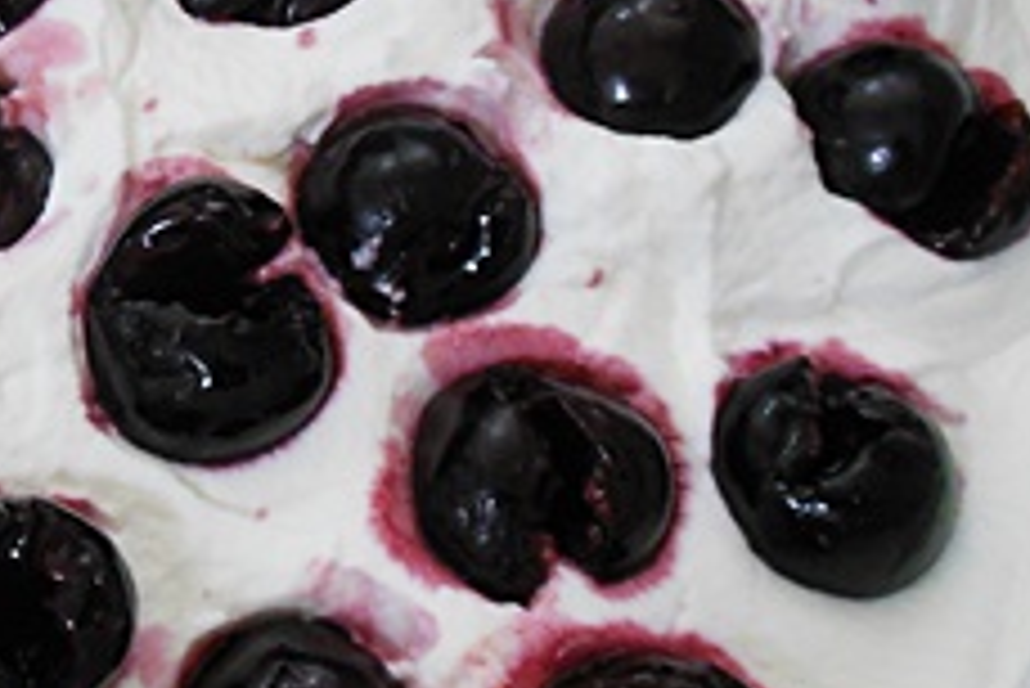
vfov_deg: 19.9
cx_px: 36
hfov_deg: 28.1
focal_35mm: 68
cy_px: 180
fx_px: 1947
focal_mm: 4.5
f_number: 3.2
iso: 400
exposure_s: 1/20
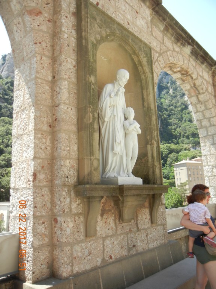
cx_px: 108
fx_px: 250
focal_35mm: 30
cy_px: 144
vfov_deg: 60.0
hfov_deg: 46.8
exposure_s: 1/472
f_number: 3.5
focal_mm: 5.4
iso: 160
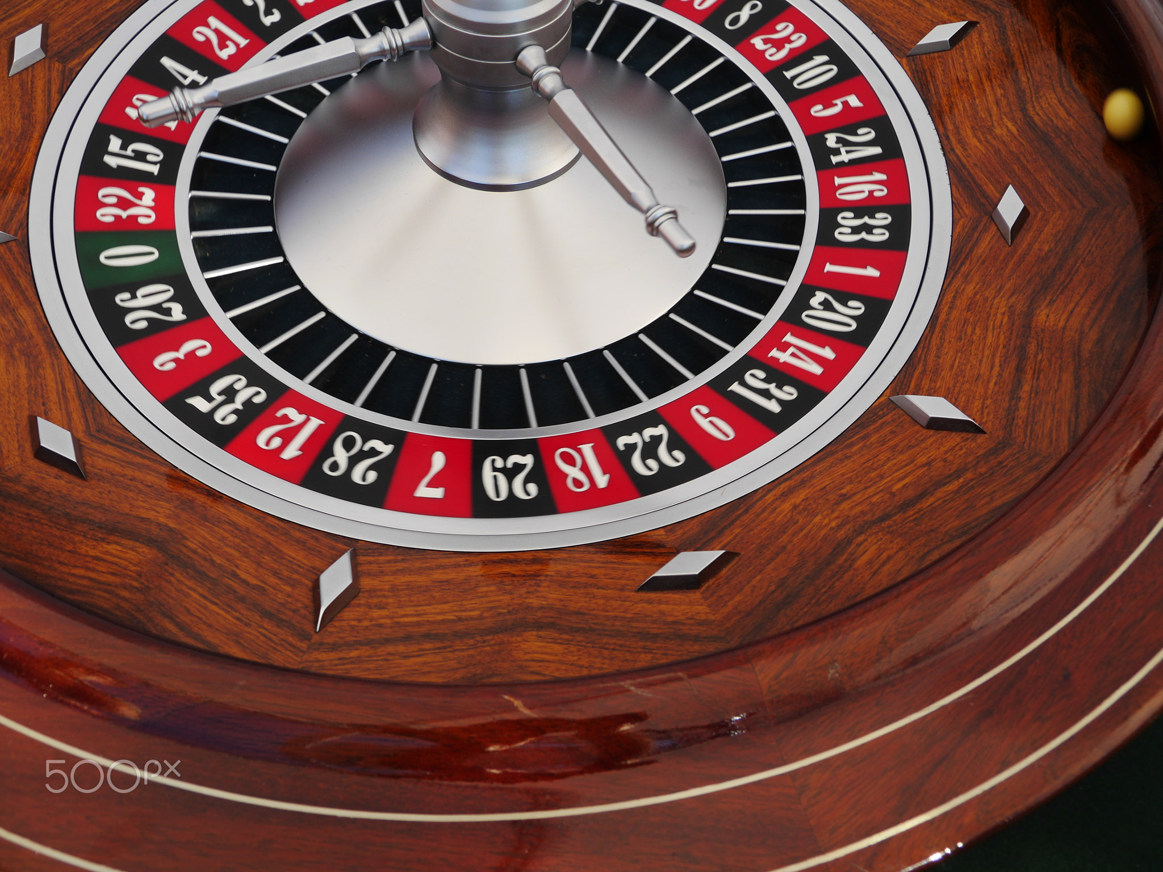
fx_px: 1008
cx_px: 582
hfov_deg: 60.0
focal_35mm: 30
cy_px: 436
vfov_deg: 46.8
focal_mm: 15
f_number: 5.6
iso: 200
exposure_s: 1/250
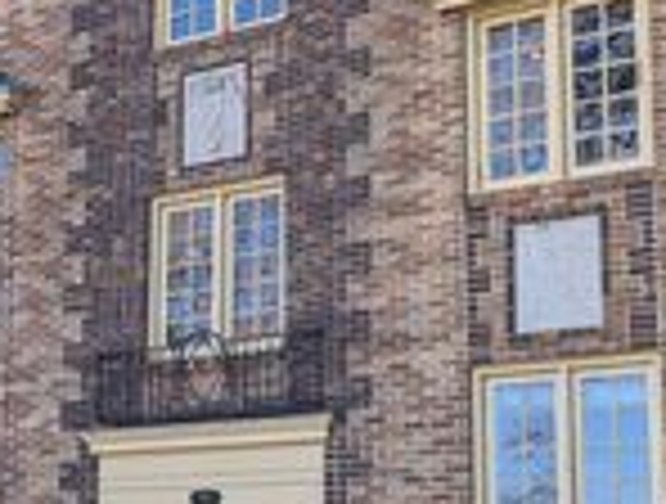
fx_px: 1563
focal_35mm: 81
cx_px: 18
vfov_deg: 18.2
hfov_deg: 23.2
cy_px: 385
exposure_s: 1/826
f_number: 1.85
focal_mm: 6.81
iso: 46
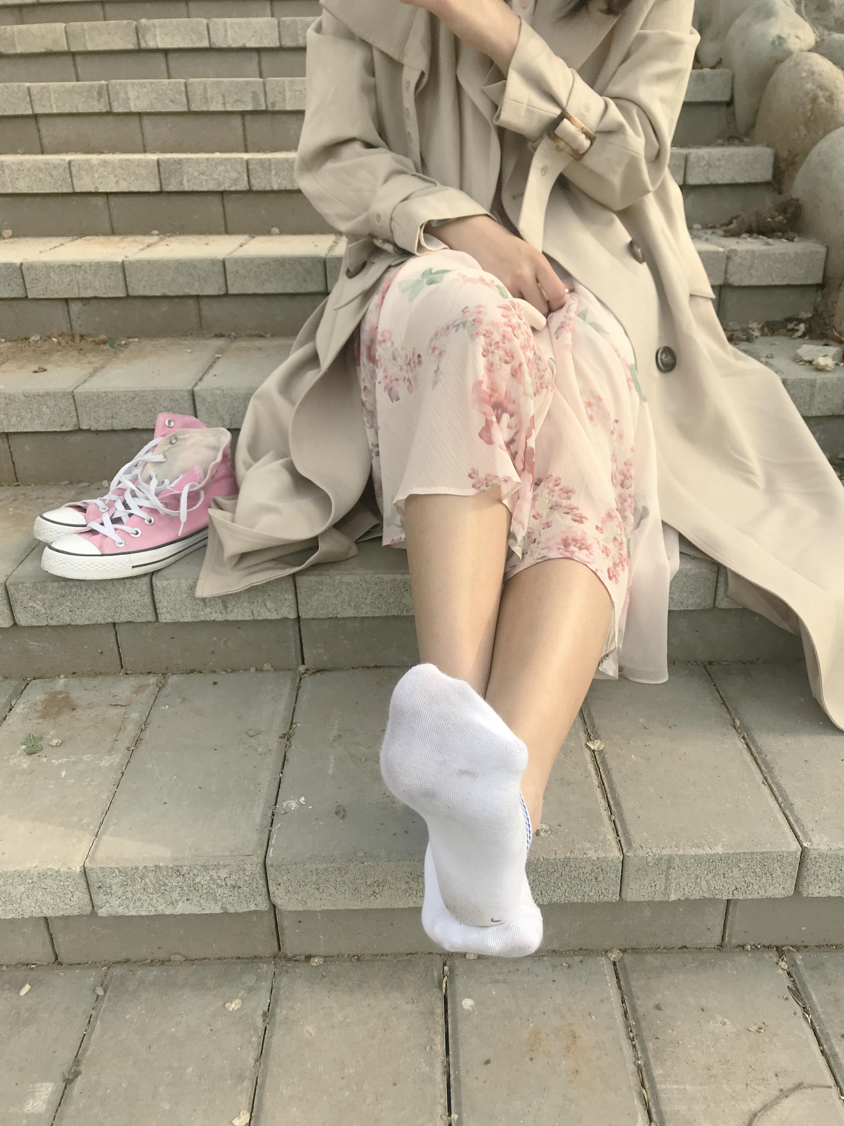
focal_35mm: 28
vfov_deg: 63.4
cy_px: 563
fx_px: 910
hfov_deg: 49.7
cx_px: 422
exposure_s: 1/760
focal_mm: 3.99
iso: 20
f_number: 1.8
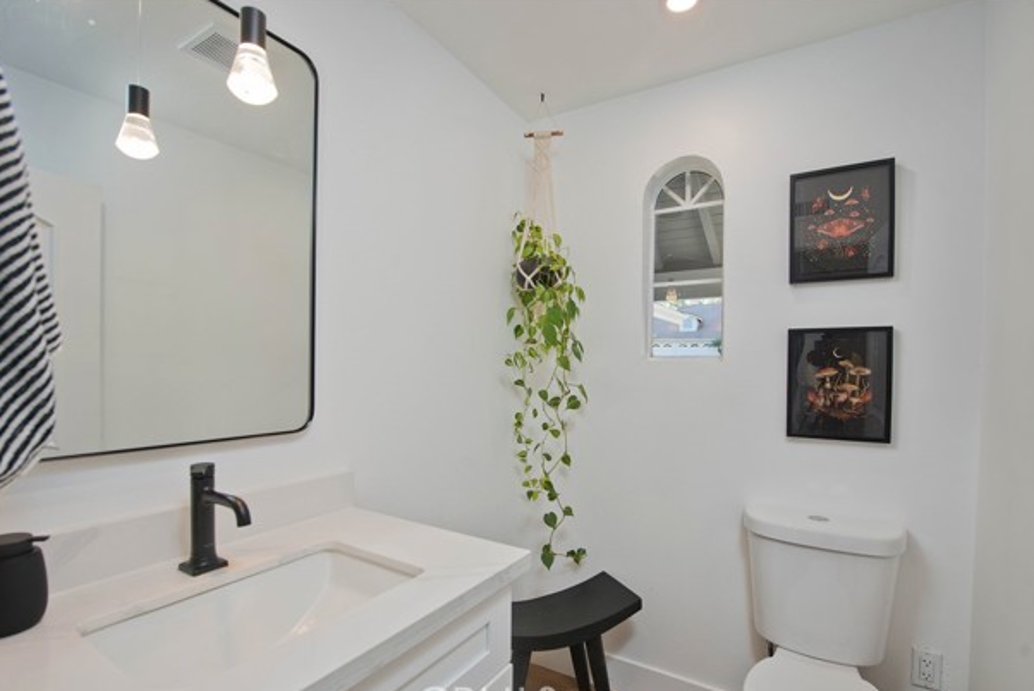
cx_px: 510
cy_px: 360
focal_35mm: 17
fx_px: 488
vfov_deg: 70.5
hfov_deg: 93.2
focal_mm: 16
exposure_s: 1/200
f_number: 5.6
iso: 400
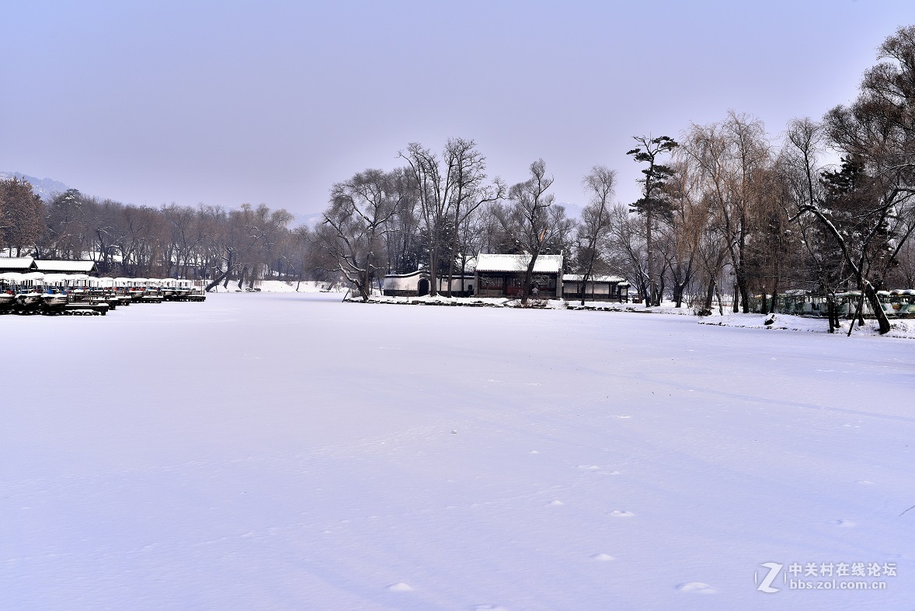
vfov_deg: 27.0
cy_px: 306
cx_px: 458
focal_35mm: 50
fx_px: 1271
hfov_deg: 39.6
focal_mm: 50
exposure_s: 1/160
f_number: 8
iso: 100
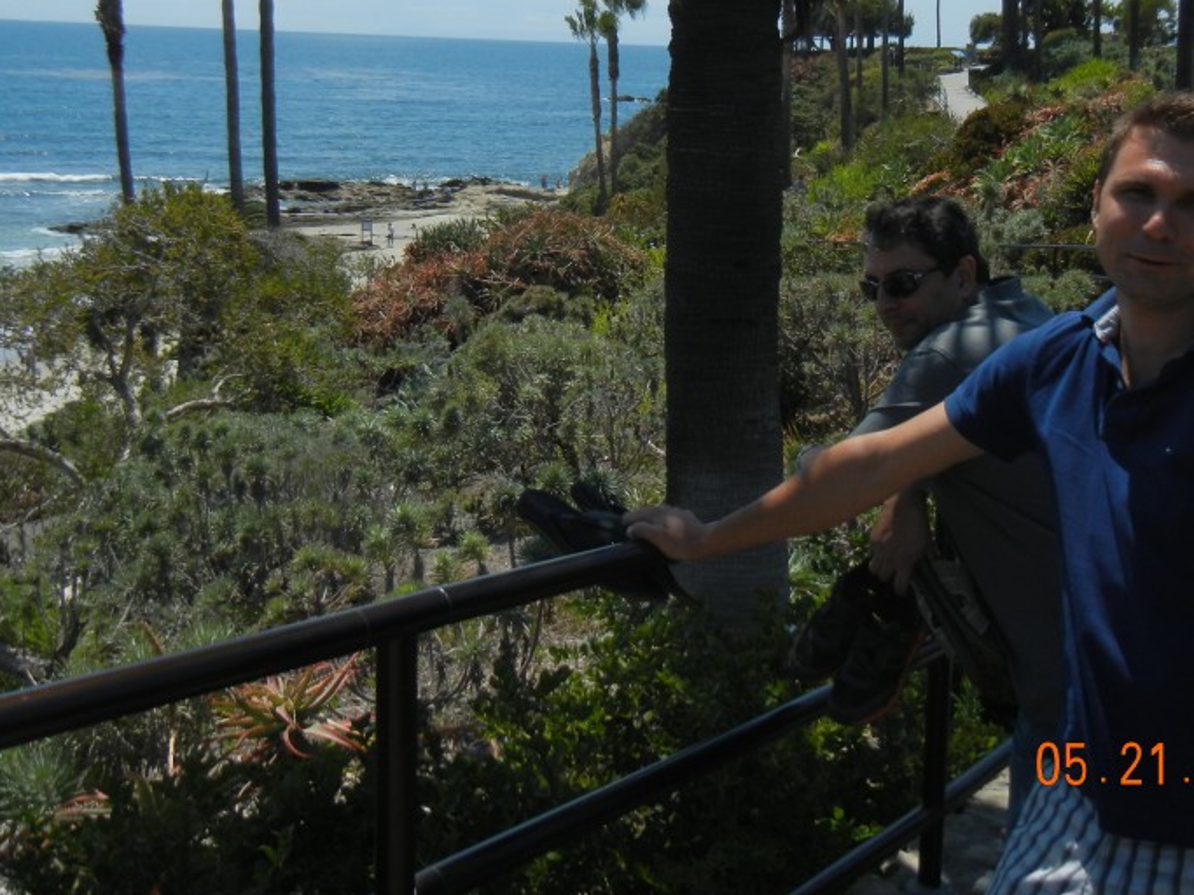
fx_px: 1552
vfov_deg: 31.6
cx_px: 691
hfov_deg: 42.0
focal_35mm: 45
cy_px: 232
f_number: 7
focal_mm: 5.4
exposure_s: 1/654
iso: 160
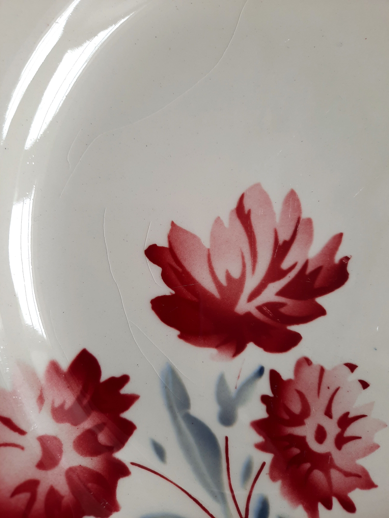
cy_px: 259
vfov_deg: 69.4
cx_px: 194
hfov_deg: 54.9
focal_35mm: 25
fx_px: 375
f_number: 2
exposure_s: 1/33
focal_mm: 4.6
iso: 50
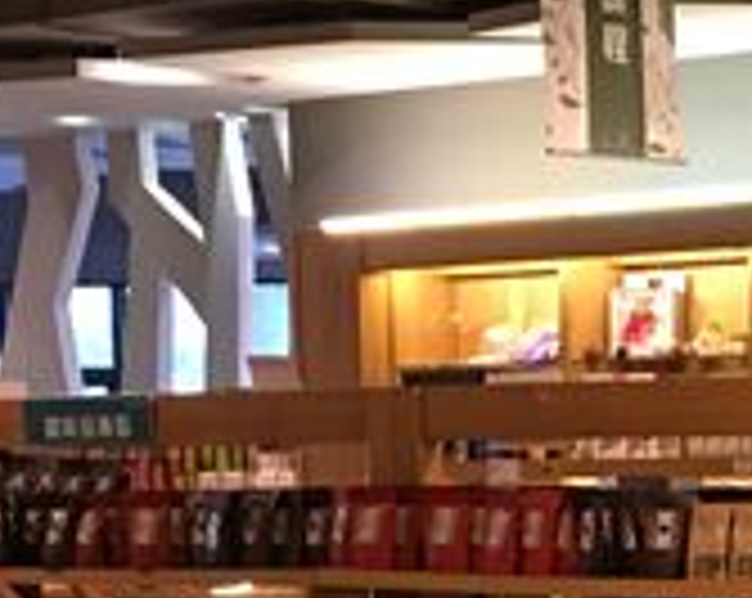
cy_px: 742
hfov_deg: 13.8
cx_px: 901
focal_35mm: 136
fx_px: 3022
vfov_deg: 11.1
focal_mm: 4.15
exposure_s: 1/15
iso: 64
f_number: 2.2
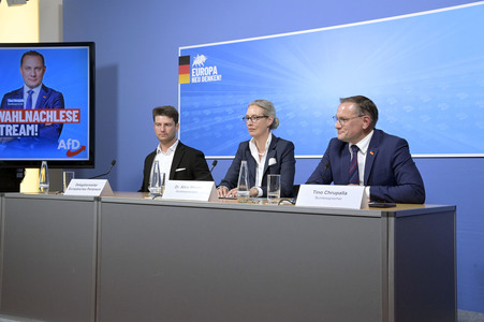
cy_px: 161
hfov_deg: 42.8
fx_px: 618
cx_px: 242
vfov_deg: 29.2
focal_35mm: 46
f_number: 7.1
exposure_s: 1/400
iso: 6400
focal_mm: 46
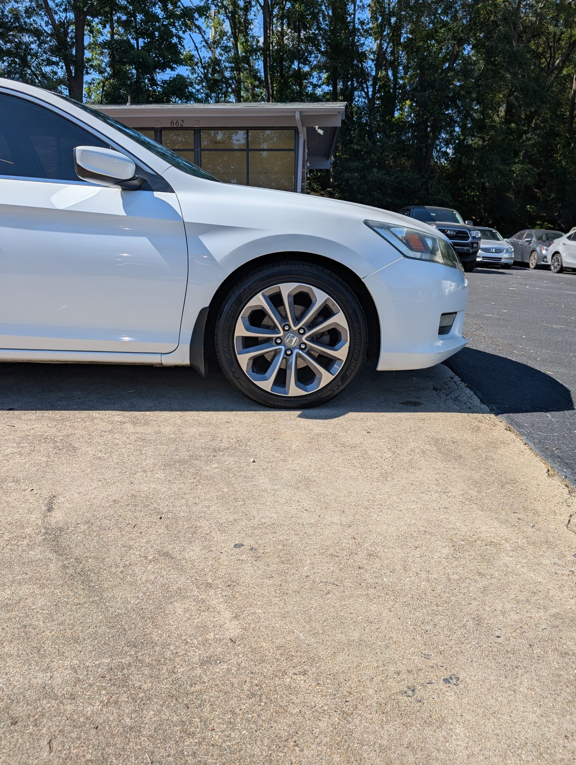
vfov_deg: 67.1
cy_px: 351
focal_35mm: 26
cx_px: 290
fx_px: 575
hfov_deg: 53.2
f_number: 1.68
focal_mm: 6.9
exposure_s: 1/1418
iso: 20
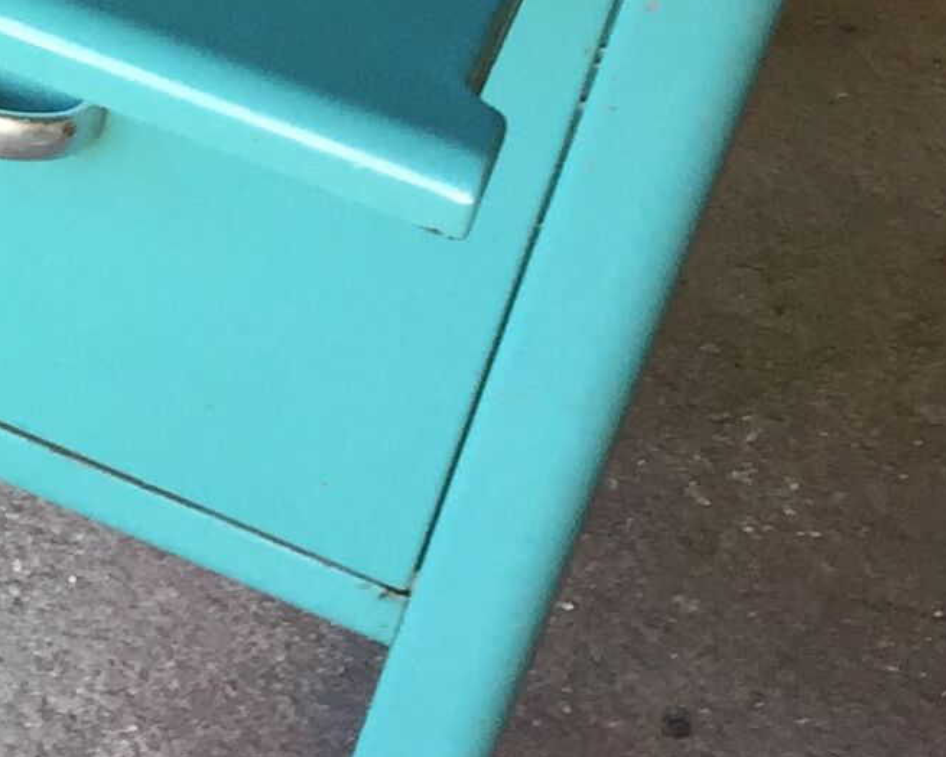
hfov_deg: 11.8
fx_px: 3948
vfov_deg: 10.6
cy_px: -358
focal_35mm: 141
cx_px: -1114
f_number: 2.2
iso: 40
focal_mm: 4.15
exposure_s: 1/50
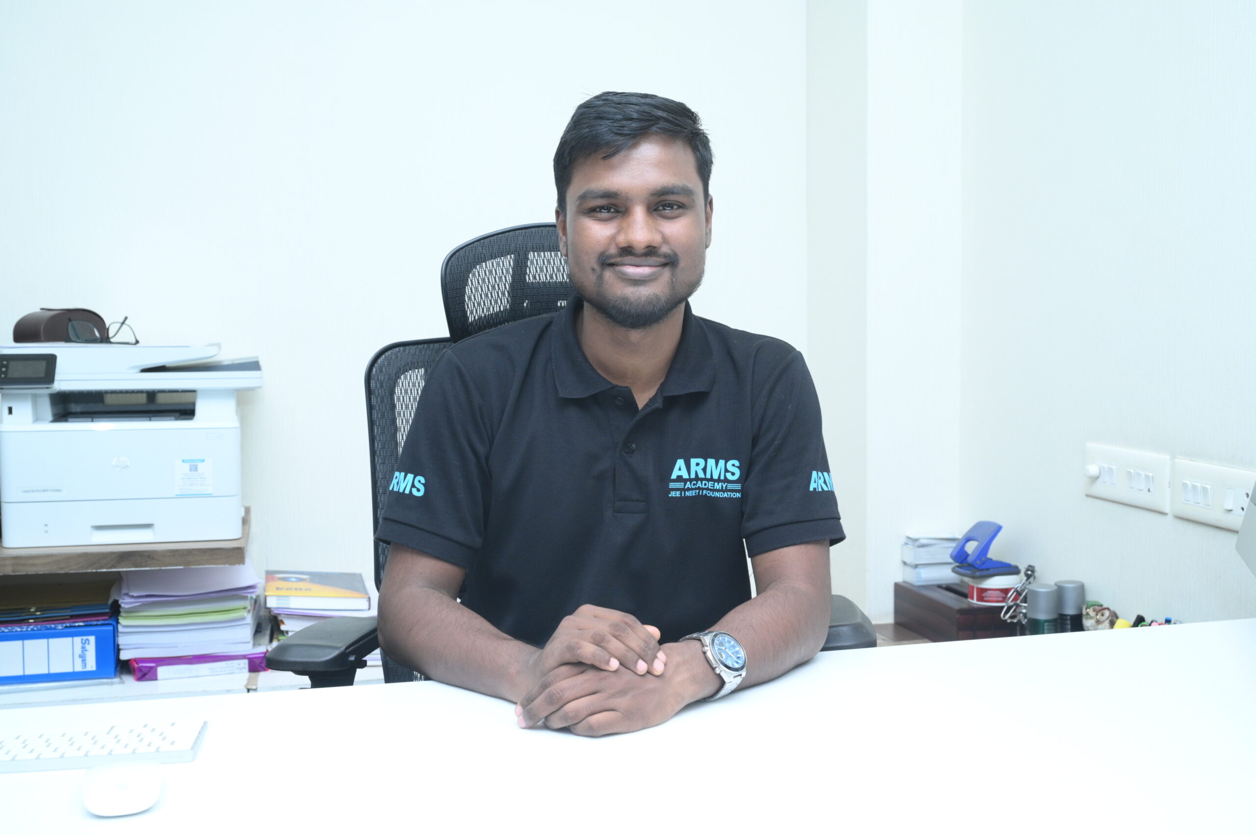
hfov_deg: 49.6
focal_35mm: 39
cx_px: 628
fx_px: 1360
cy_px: 418
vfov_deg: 34.2
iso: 1000
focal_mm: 39
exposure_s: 1/125
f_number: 7.1
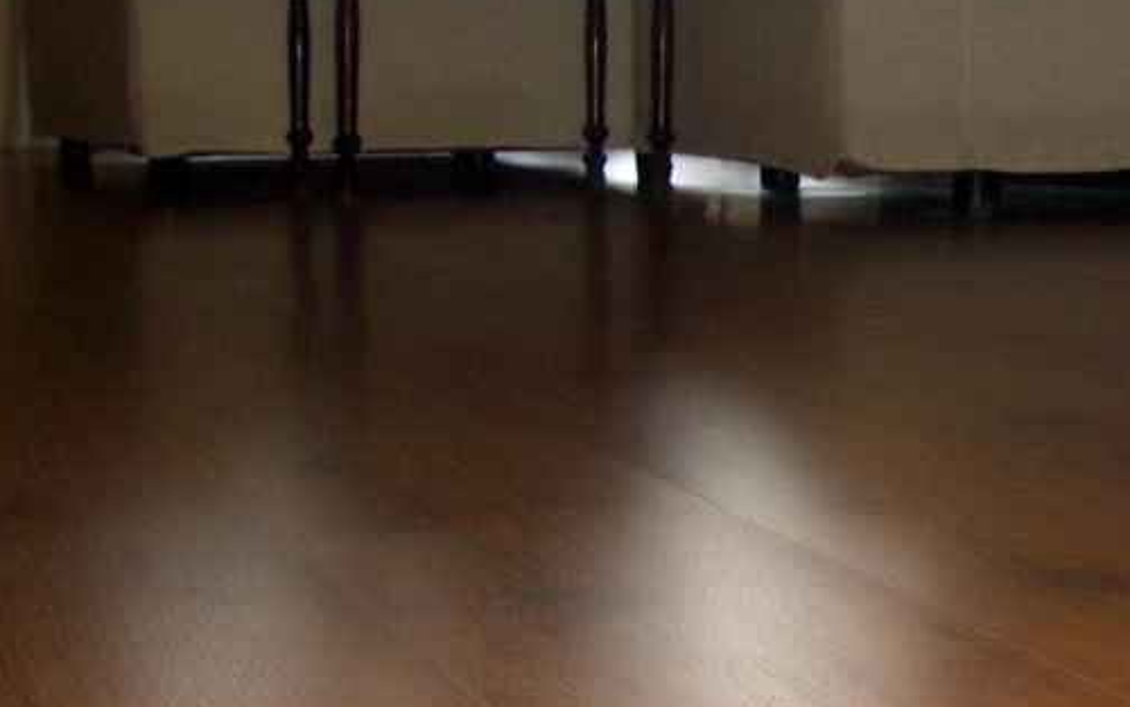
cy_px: 664
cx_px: 1119
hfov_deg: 22.4
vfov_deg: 14.5
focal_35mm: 89
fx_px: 2742
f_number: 2.6
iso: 100
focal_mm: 5.8
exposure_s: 1/60
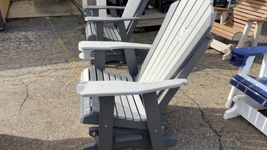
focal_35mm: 29
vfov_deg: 40.2
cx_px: 131
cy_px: 76
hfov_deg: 66.1
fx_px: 205
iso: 32
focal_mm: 4.25
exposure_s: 1/1300
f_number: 1.8
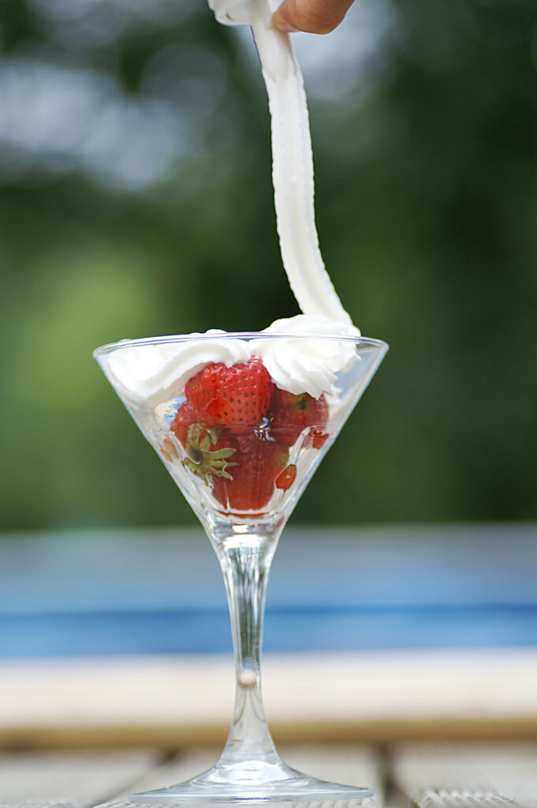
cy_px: 404
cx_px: 268
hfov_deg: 10.1
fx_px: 3026
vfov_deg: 15.2
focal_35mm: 135
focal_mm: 90
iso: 100
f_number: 2.8
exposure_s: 1/400
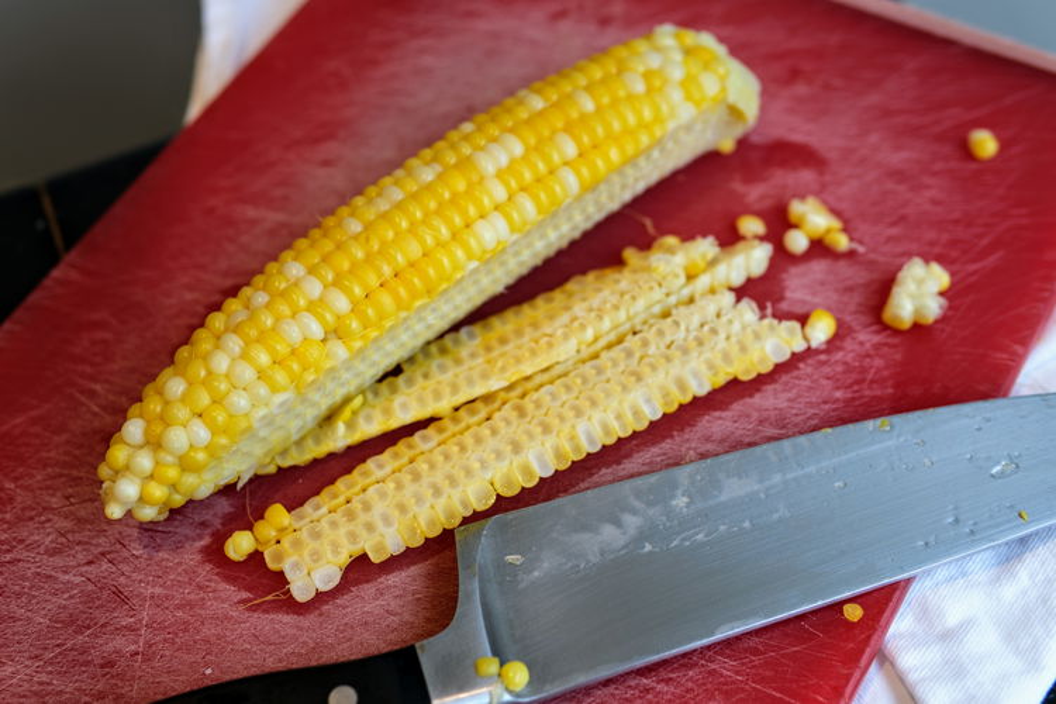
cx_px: 528
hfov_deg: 43.6
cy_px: 352
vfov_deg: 29.9
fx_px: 1320
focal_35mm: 45
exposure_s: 1/105
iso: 125
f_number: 2.5
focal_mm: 30
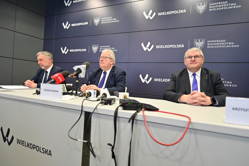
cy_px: 83
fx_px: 131
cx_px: 124
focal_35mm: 19
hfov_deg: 86.9
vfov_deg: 64.6
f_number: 2.8
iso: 3600
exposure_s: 1/640
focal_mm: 19
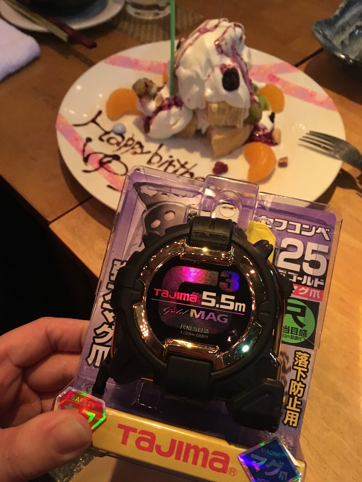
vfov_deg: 61.6
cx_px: 181
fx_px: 404
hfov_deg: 48.2
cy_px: 241
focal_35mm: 29
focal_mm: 4.15
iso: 320
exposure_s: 1/15
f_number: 2.2
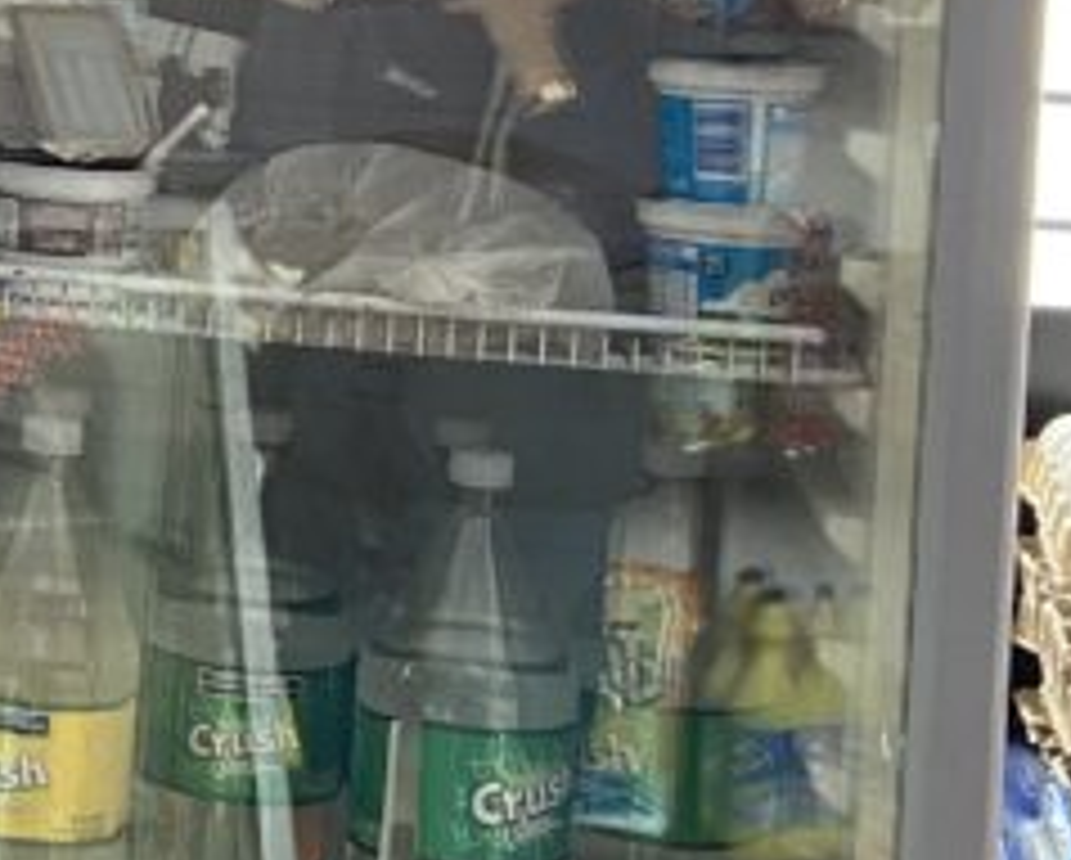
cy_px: 50
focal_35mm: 109
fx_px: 3459
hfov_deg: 16.6
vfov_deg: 14.0
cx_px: -310
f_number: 1.8
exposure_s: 1/86
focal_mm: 4.25
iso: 125
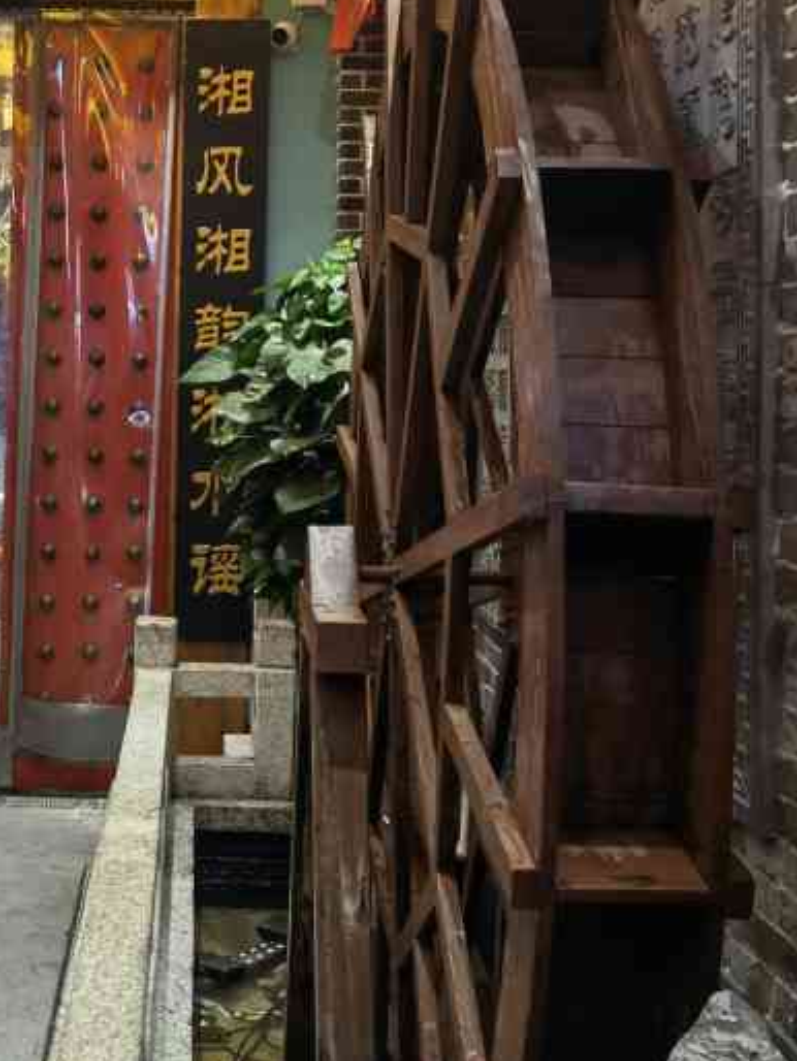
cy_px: 366
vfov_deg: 38.5
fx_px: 1503
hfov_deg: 29.0
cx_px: 151
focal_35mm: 49
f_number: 1.9
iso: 160
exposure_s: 1/50
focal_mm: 6.67
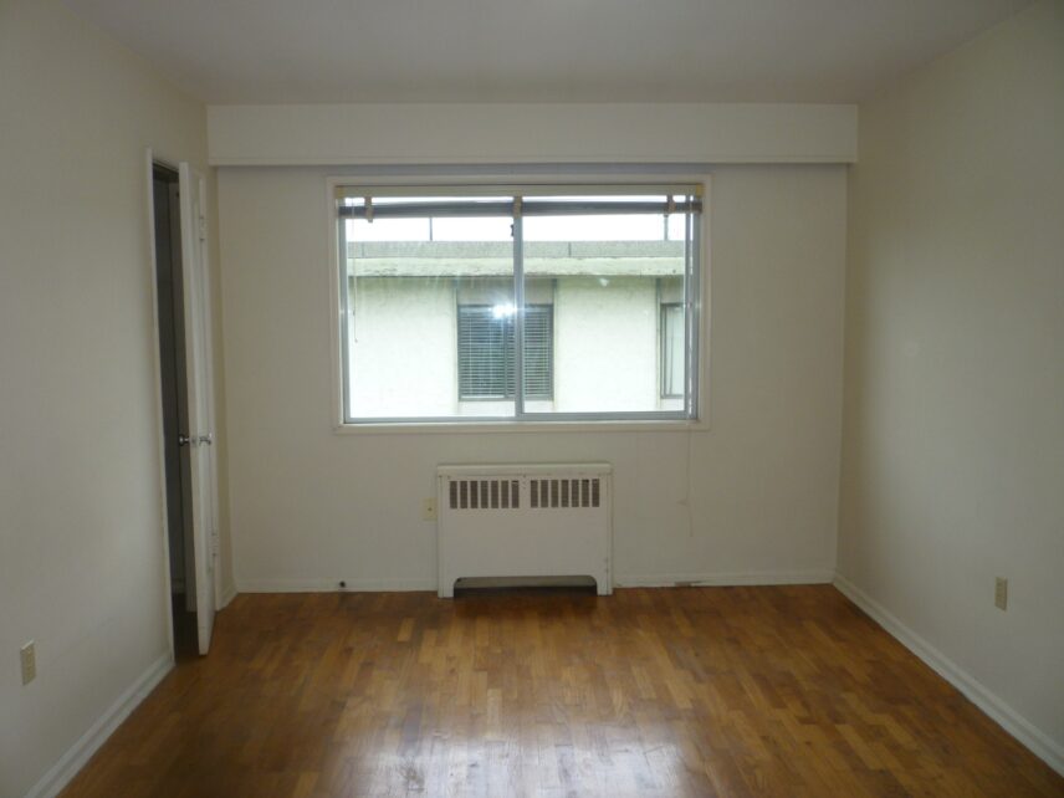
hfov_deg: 61.7
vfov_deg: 48.2
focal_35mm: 29
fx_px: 891
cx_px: 532
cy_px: 399
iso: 100
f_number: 3.3
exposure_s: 1/30
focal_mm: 5.2
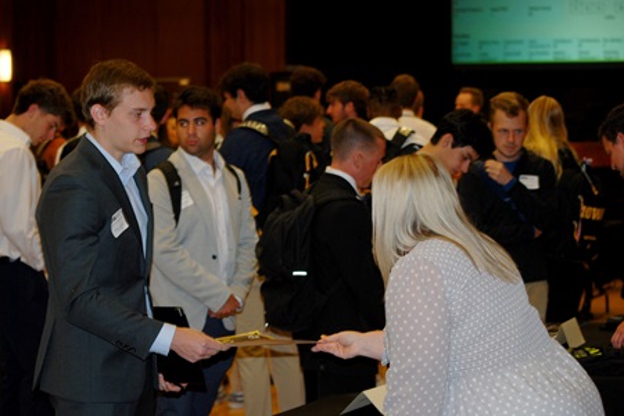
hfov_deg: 19.5
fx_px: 1820
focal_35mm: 105
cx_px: 312
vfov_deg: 13.0
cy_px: 208
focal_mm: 70
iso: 200
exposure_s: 1/60
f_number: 4
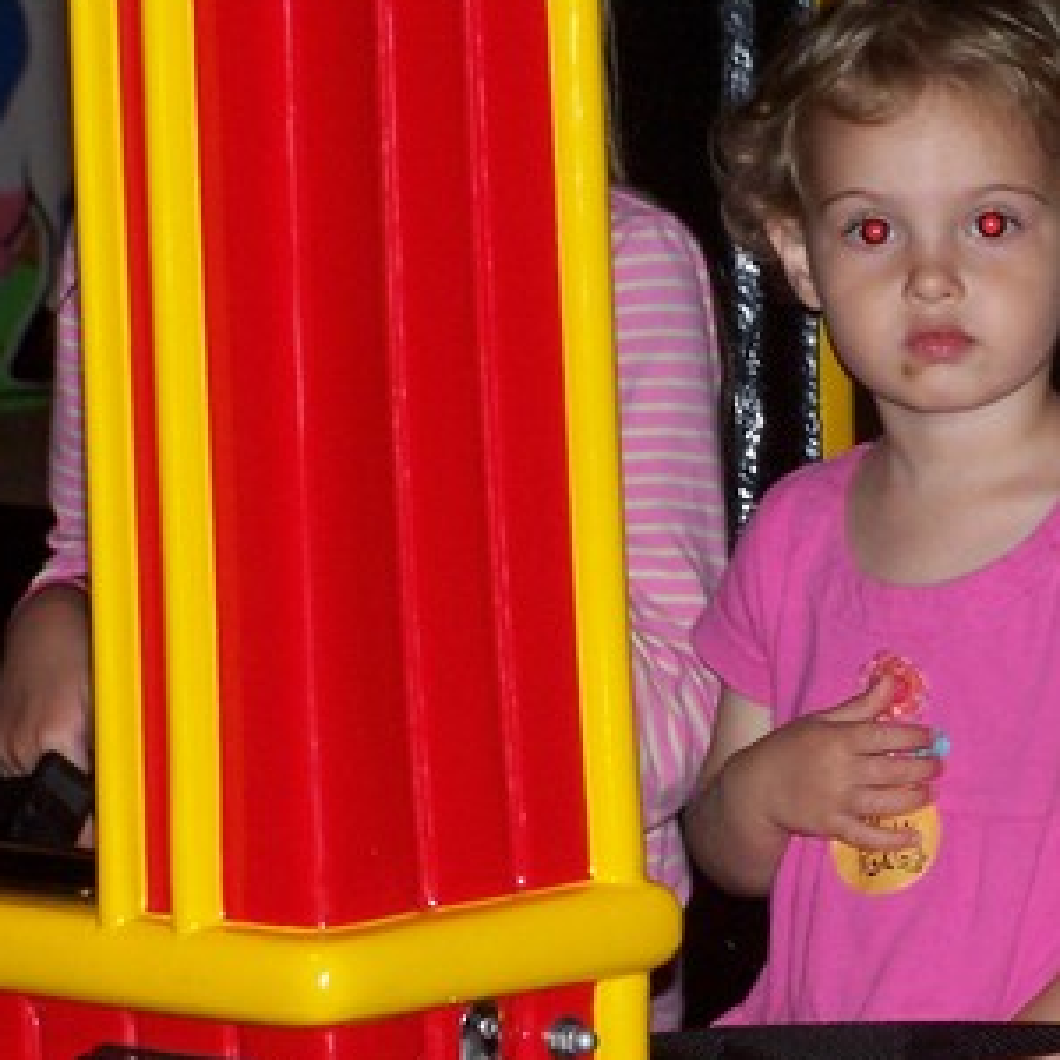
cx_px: 1226
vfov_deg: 6.6
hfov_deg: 6.6
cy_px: 539
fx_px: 9146
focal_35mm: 264
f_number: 3.2
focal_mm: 21.2
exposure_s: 1/90
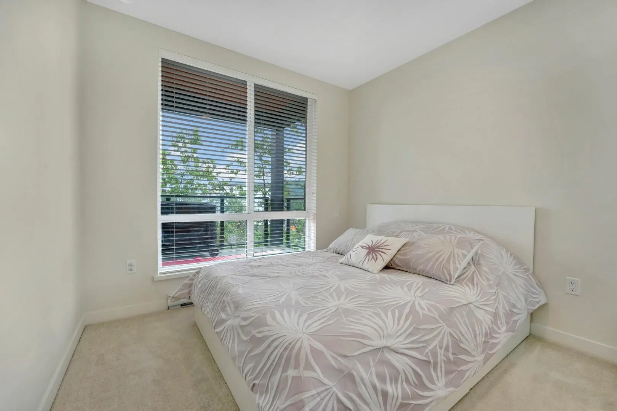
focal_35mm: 15
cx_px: 308
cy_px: 206
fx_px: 252
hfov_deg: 101.5
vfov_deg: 78.5
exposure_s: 1/30
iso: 250
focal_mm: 14.7
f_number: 8
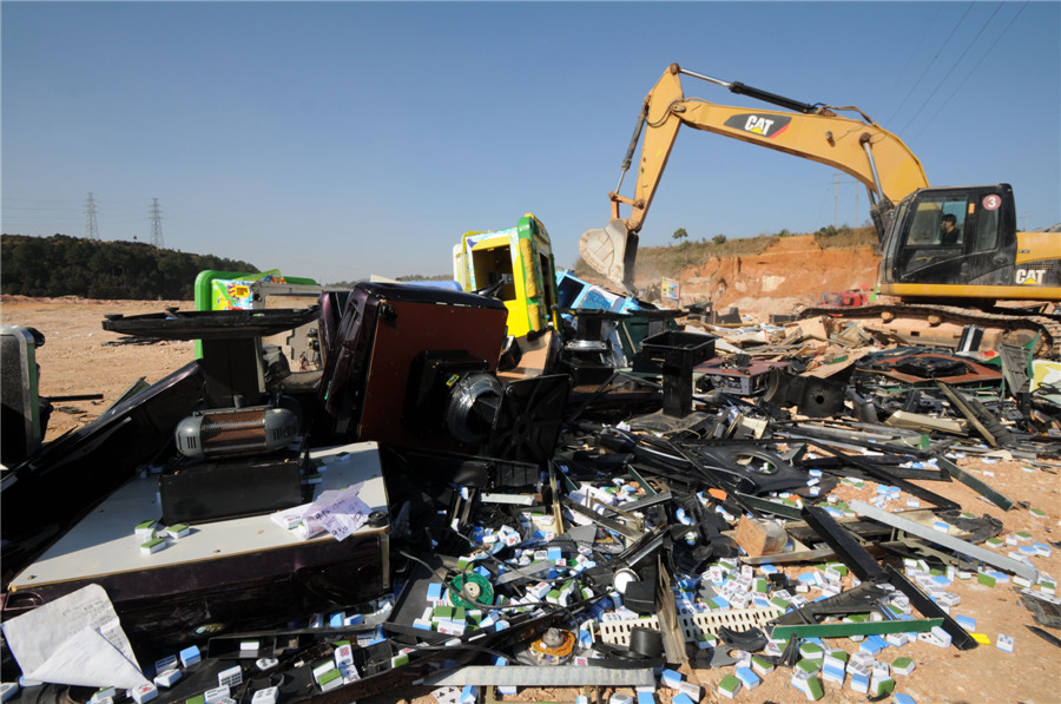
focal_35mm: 16
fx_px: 486
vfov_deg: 71.9
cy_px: 352
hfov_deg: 95.1
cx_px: 530
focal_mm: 11
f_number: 8
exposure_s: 1/500
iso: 200
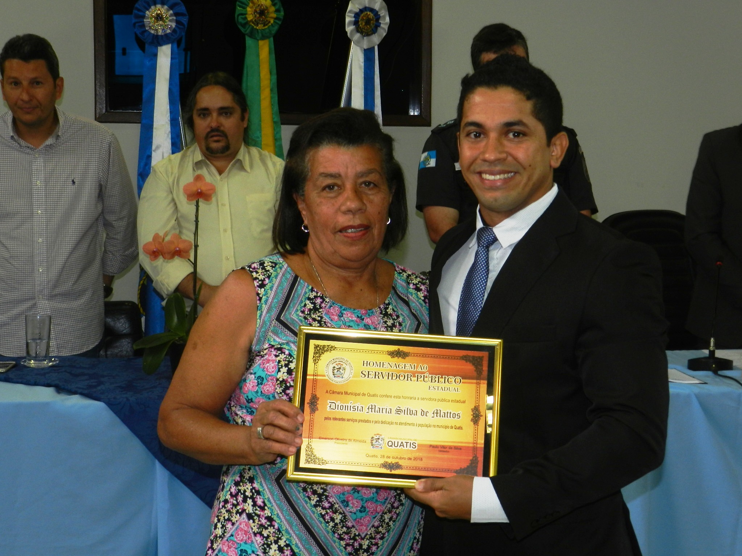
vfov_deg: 24.4
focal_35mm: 60
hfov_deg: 32.2
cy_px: 278
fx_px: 1286
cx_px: 371
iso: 200
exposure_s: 1/30
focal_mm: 10.7
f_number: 4.6
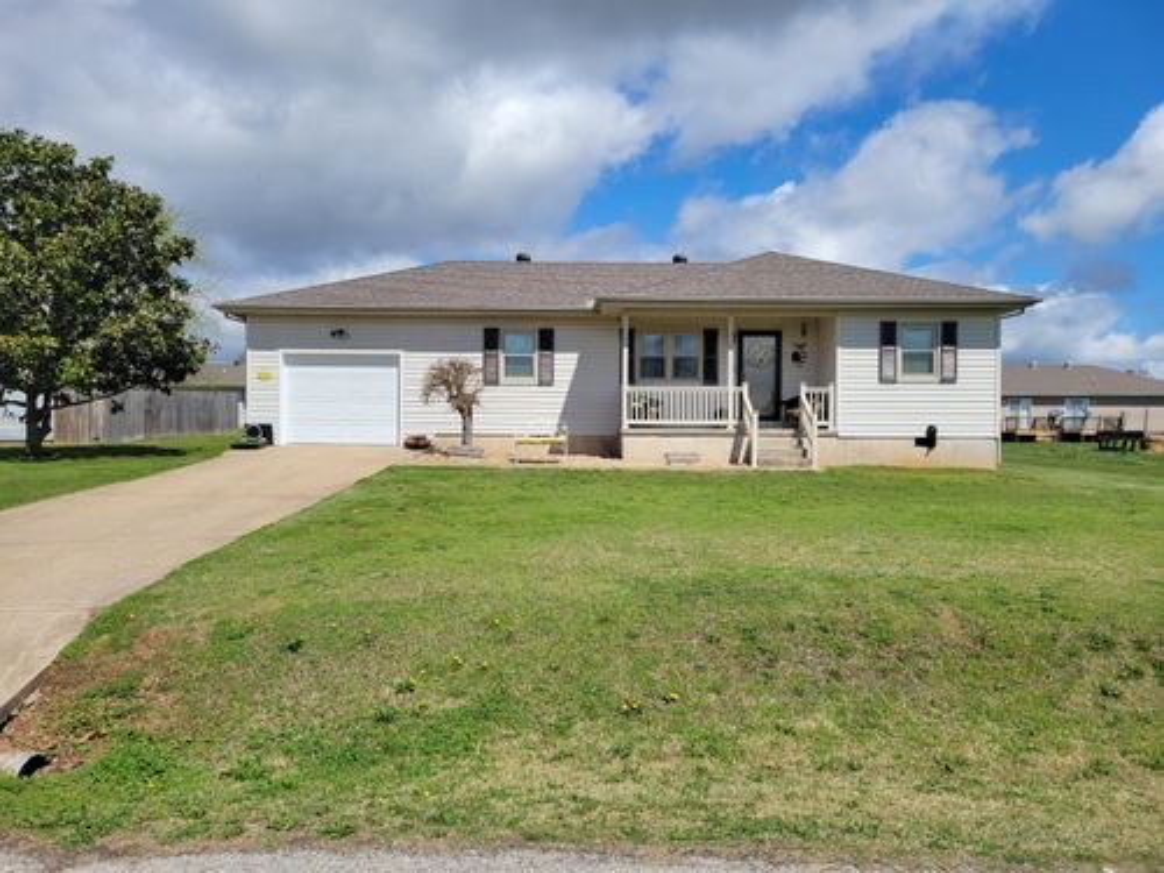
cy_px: 436
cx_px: 582
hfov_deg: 67.3
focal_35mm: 26
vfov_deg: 53.1
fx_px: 874
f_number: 1.8
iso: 40
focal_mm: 5.4
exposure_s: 1/4021
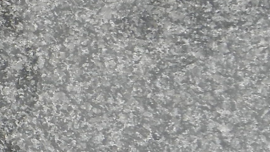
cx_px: -342
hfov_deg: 4.5
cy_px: -3
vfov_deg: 2.5
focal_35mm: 476
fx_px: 3407
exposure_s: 1/100
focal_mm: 14.6
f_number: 4.2
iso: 80
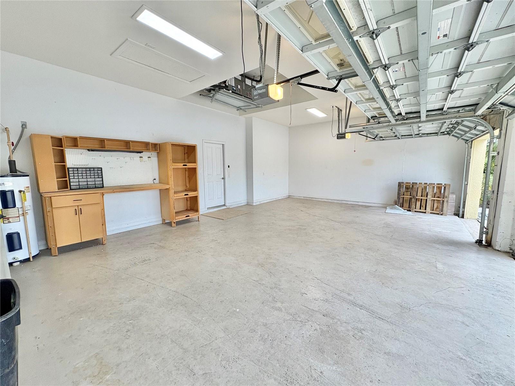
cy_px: 193
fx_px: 208
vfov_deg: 85.7
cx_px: 258
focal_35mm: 14
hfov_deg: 102.1
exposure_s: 1/120
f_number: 2.2
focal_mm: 2.22
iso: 100
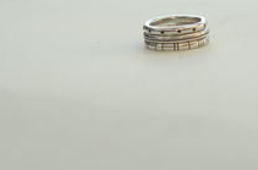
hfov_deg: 14.5
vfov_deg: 9.6
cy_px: 46
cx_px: 159
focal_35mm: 142
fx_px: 1014
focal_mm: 50
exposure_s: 1/640
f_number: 5
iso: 500
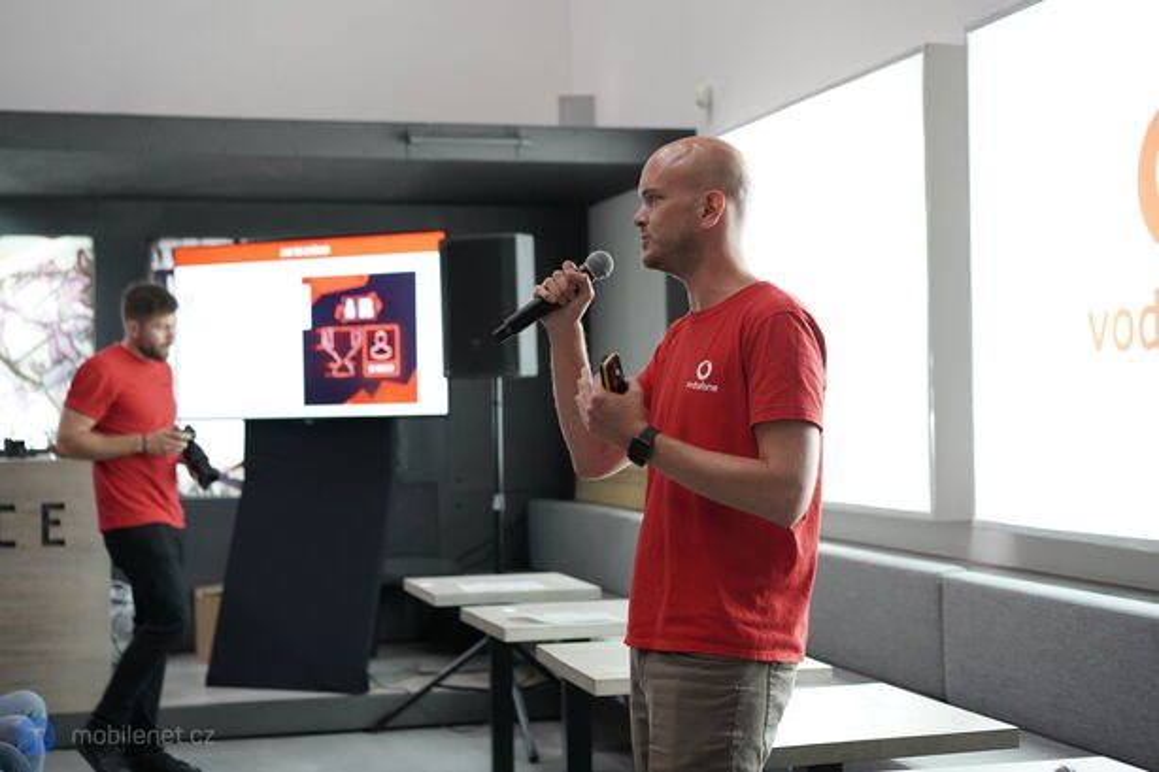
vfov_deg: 24.6
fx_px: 1770
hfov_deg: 36.3
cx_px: 580
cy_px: 386
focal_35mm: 55
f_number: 3.2
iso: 4000
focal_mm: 55
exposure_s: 1/250
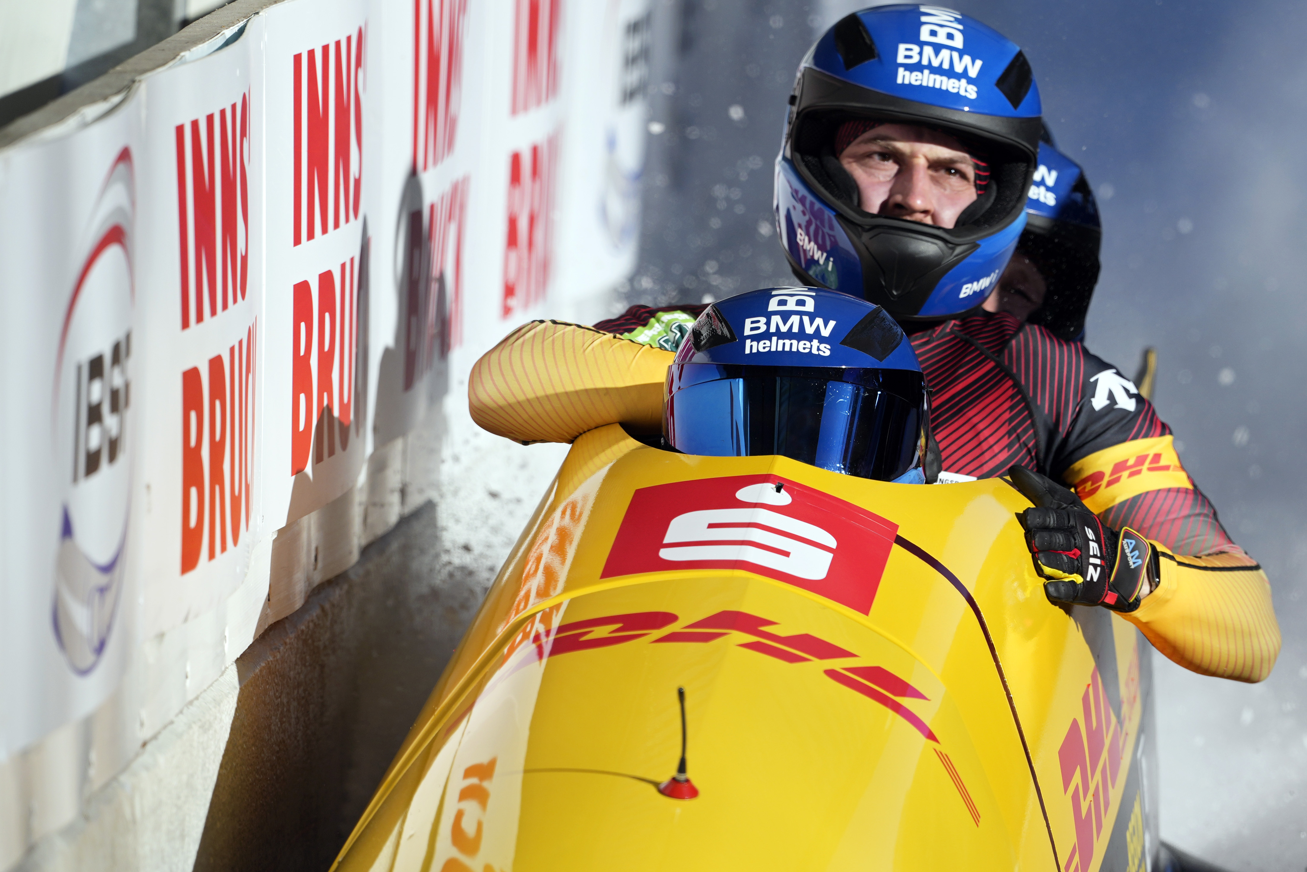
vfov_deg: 2.4
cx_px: 956
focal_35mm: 571
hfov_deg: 3.6
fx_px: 20730
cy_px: 631
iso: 160
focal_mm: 300
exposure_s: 1/2500
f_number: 3.5
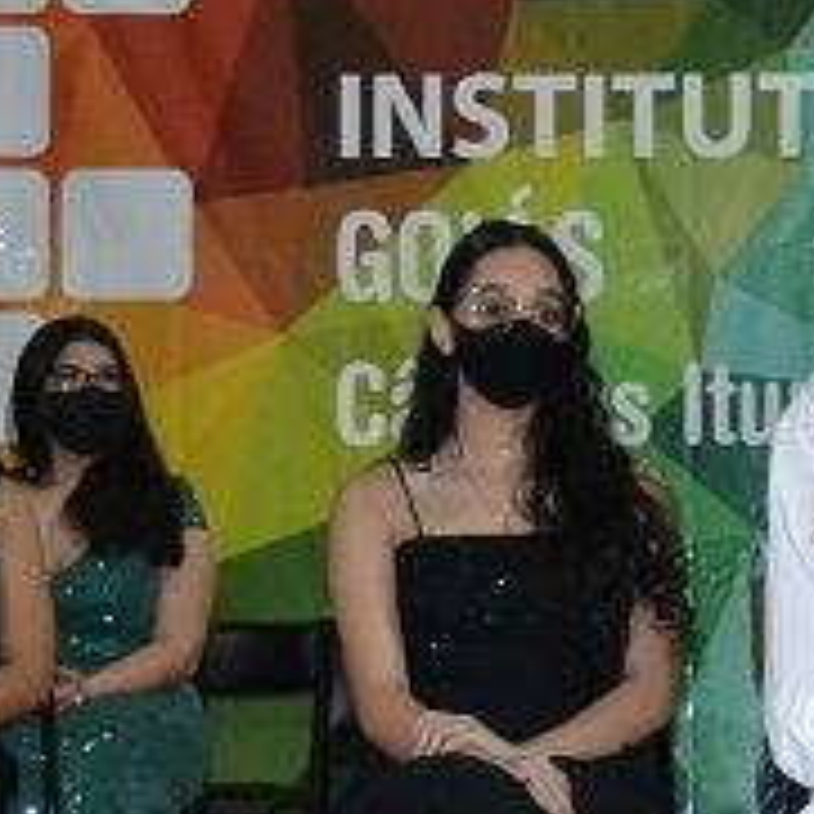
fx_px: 4496
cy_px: 585
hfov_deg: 10.2
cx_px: 1012
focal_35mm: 169
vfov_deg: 10.3
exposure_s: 1/60
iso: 3200
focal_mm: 24
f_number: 4
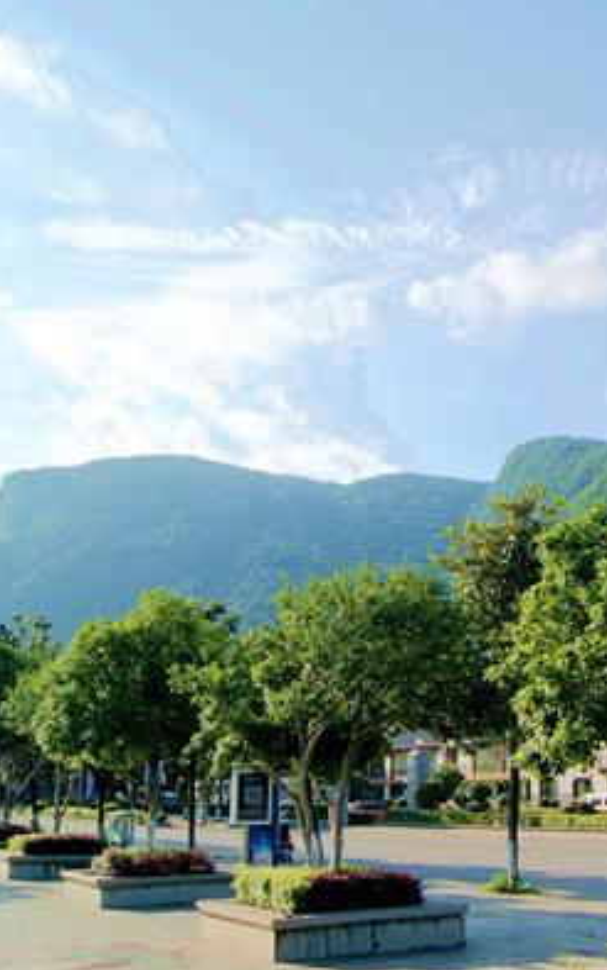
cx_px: 535
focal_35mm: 42
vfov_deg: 47.2
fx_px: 1110
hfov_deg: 29.4
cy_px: 483
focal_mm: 18
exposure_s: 1/200
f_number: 10
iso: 100
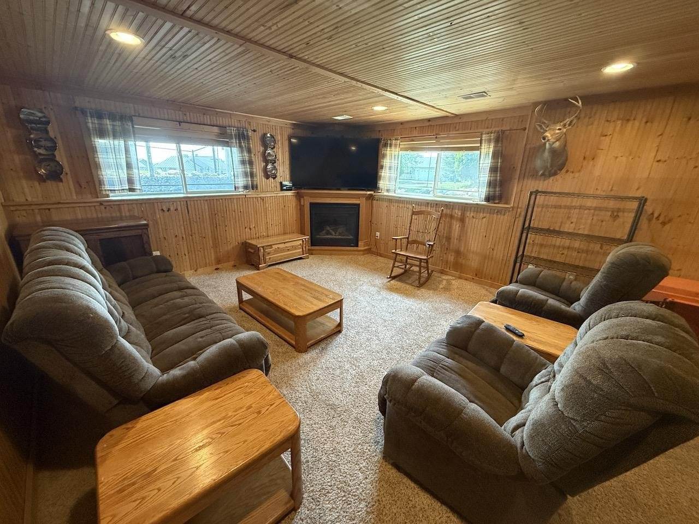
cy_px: 262
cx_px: 350
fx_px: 283
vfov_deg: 85.7
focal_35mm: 14
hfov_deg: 102.1
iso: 640
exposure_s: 1/120
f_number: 2.2
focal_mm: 2.22
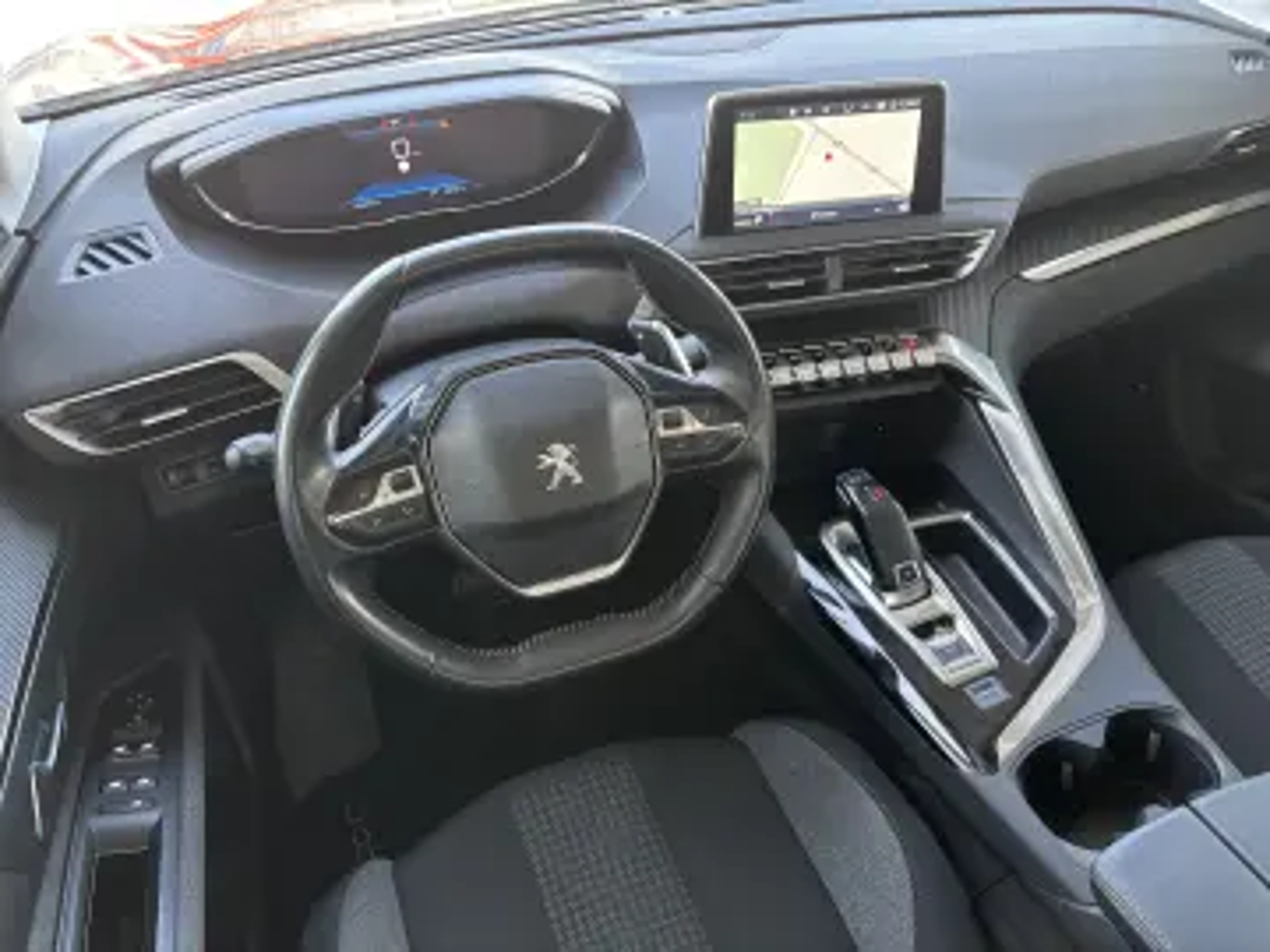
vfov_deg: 53.1
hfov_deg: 67.3
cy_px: 476
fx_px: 954
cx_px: 635
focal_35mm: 26
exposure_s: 1/64
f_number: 1.6
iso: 125
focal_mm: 5.96
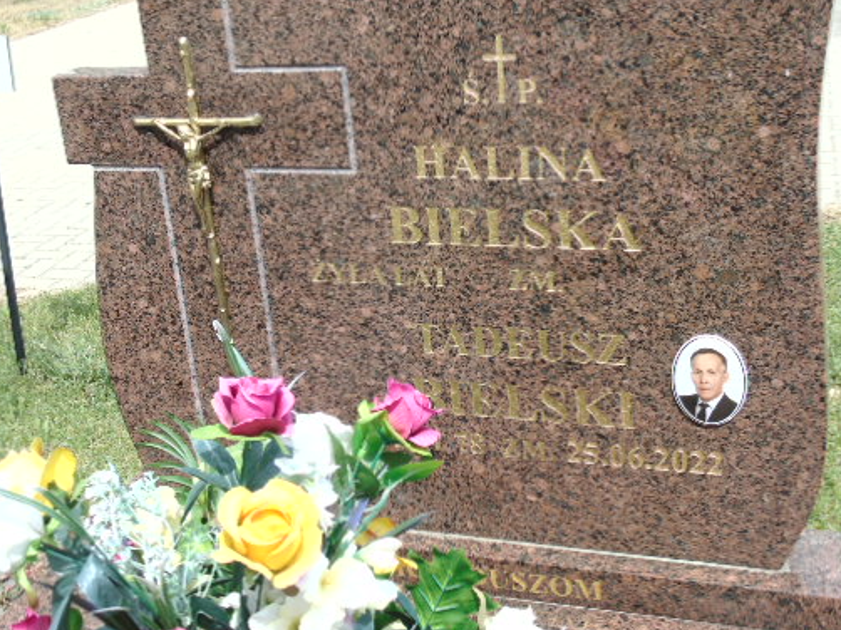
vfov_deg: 28.5
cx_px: 429
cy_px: 303
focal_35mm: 51
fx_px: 1238
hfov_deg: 37.5
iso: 80
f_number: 3.9
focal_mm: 7.1
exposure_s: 1/400
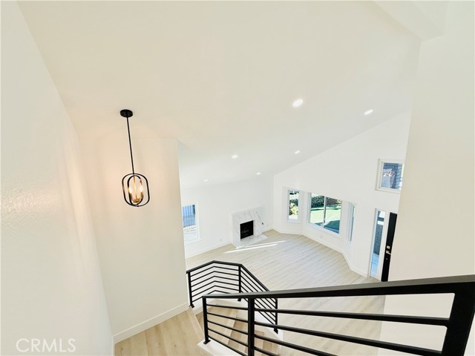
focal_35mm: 14
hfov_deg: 102.1
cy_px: 178
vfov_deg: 85.7
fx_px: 192
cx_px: 238
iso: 64
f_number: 2.2
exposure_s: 1/200
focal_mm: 2.22
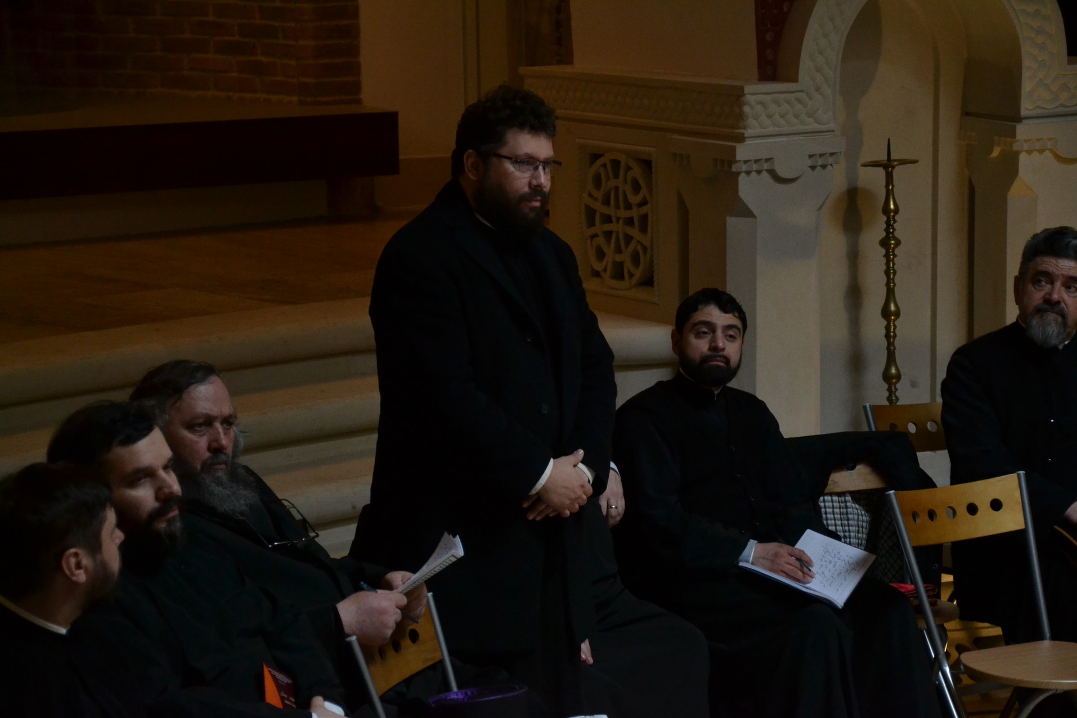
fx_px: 3590
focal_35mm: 120
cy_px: 359
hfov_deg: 17.1
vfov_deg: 11.4
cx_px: 538
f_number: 5.3
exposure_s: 1/100
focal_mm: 80
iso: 1600
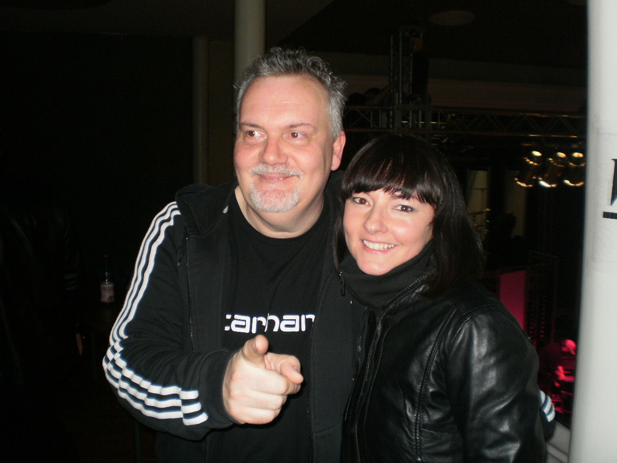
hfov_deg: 51.4
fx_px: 642
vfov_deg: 39.7
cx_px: 308
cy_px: 232
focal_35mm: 36
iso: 125
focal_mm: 6.3
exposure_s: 1/30
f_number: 3.1
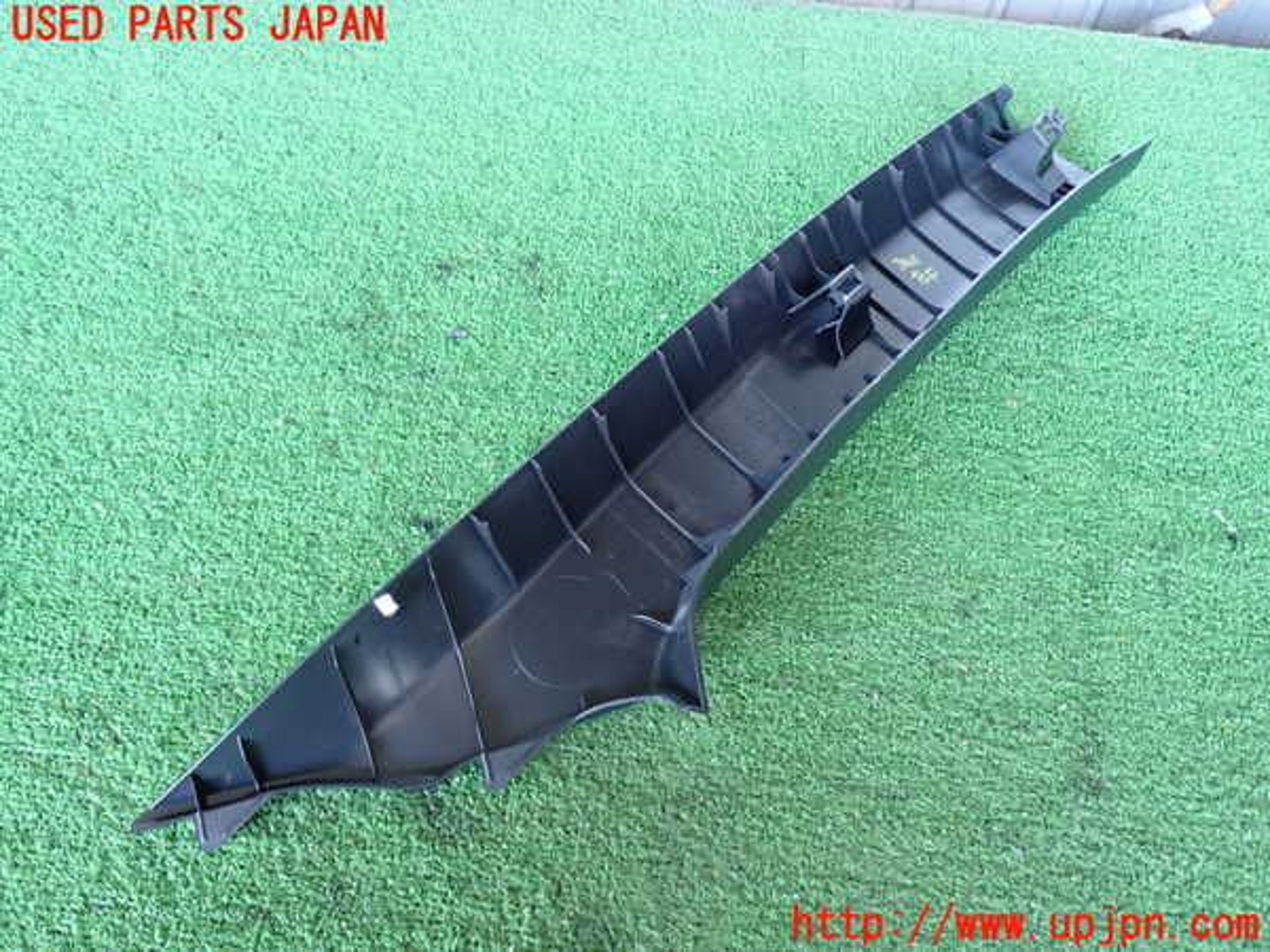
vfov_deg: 46.8
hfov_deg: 60.0
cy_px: 476
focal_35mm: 30
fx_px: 1101
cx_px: 635
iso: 500
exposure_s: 1/30
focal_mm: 5.4
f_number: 2.3
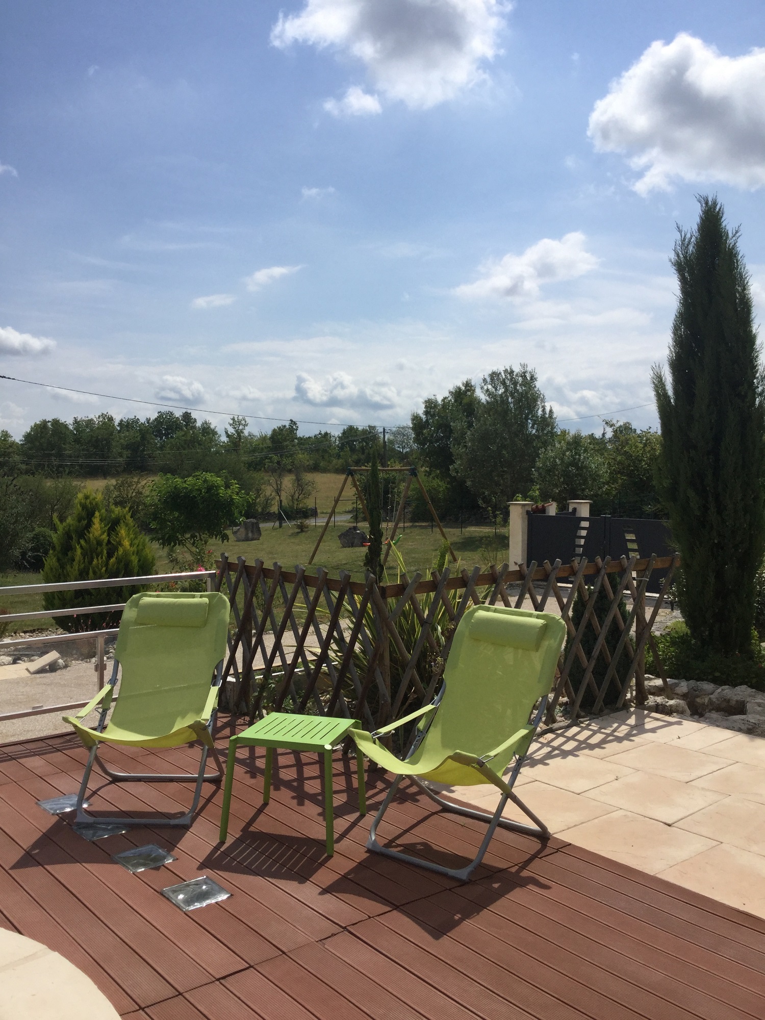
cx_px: 382
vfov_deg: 58.4
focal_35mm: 31
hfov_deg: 45.4
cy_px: 510
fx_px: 913
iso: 25
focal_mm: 3.3
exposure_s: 1/3135
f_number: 2.4
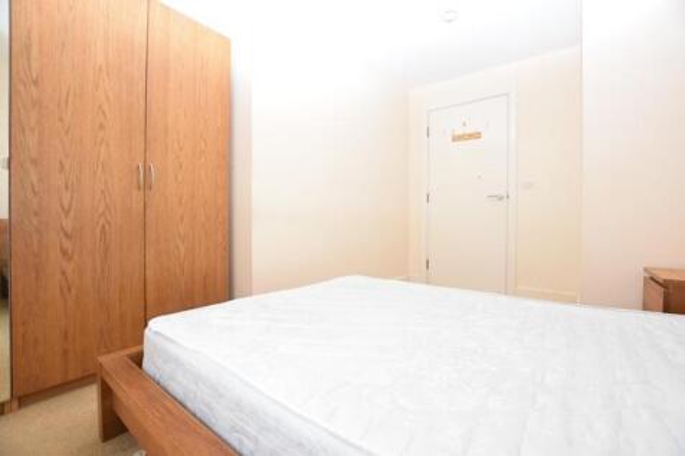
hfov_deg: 100.4
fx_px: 285
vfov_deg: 77.3
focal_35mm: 15
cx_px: 342
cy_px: 228
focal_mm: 10
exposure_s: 1/100
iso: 800
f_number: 5
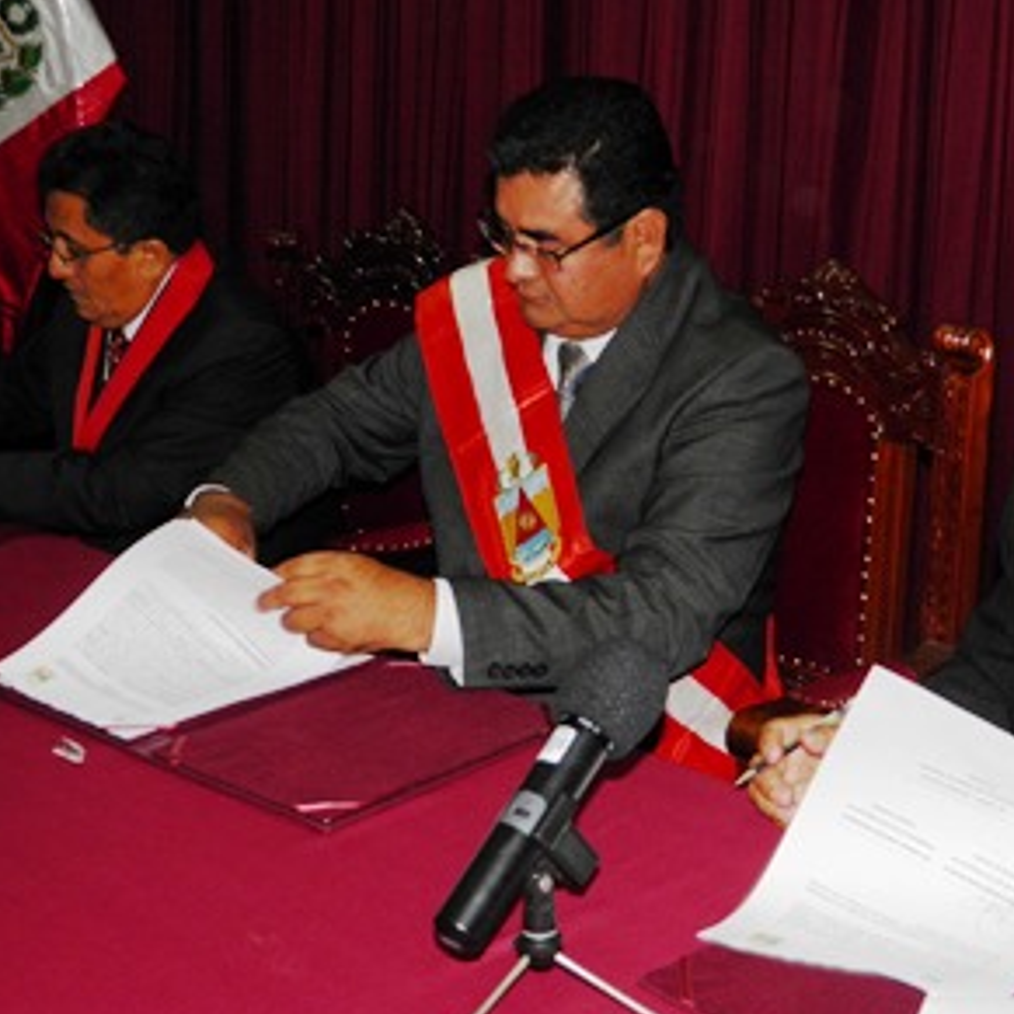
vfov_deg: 32.2
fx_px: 1756
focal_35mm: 53
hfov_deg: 32.1
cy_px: 467
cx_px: 582
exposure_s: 1/60
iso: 100
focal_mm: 7.1
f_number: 3.2
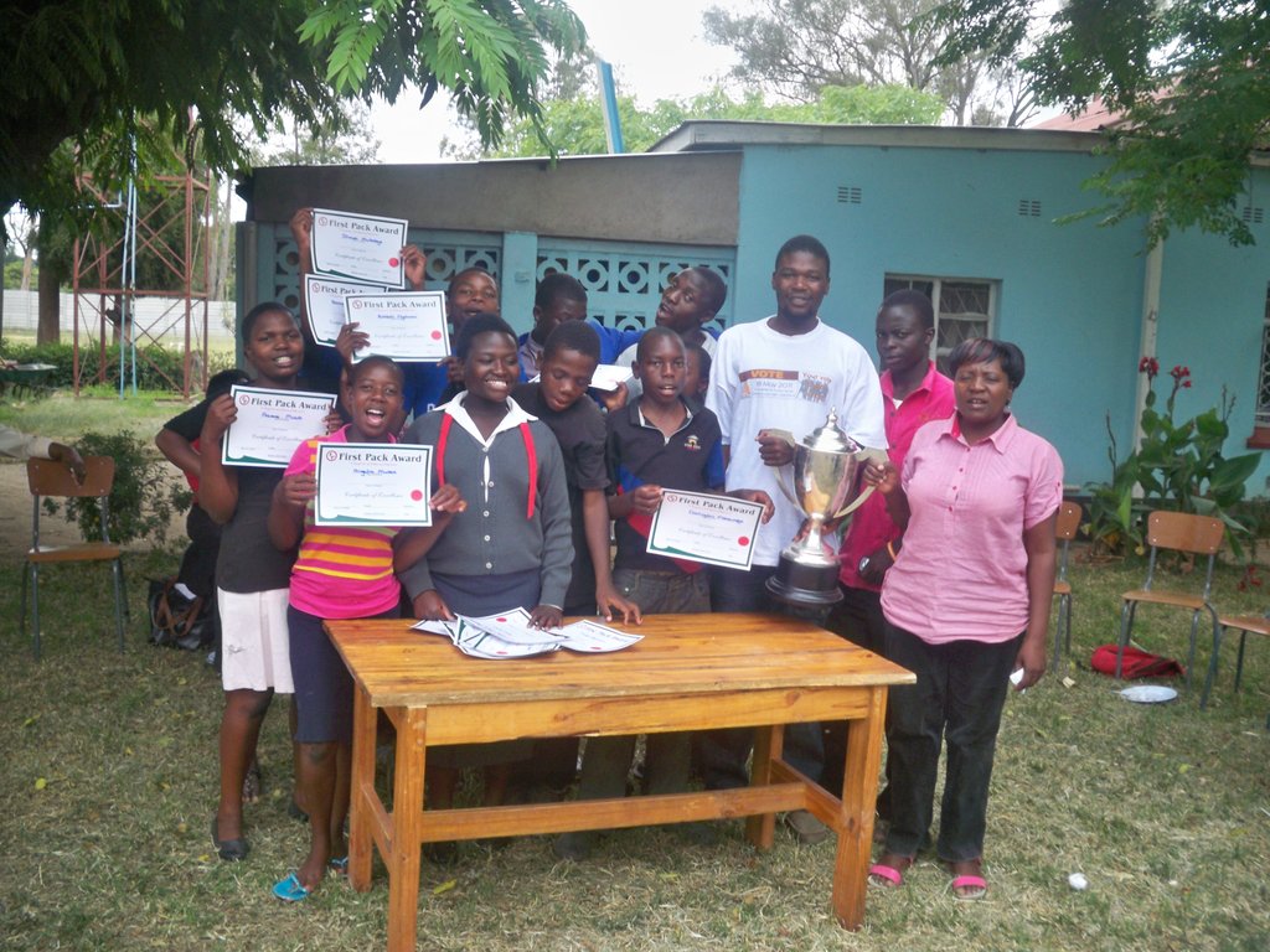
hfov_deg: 52.6
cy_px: 476
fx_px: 1284
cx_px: 635
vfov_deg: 40.7
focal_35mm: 35
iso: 80
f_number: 3.1
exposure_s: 1/200
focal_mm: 6.3
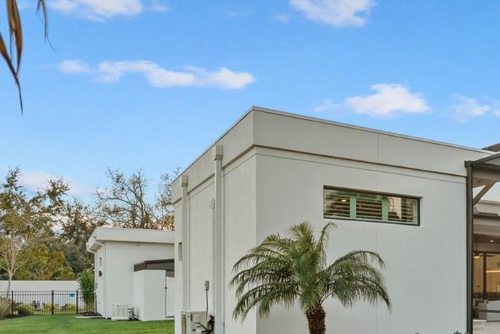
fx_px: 514
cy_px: 288
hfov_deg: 48.8
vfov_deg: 34.3
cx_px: 402
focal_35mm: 37
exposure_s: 1/60
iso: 400
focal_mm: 16
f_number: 9
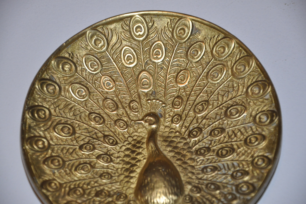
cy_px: 102
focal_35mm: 158
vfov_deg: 8.7
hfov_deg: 13.1
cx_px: 153
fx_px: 1337
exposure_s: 1/60
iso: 800
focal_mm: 105
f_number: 5.6
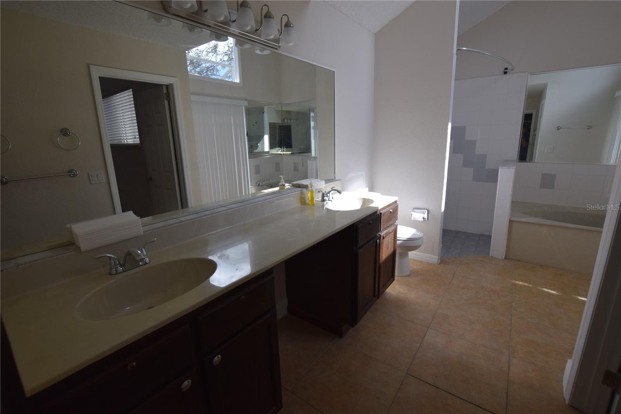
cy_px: 207
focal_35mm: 15
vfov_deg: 77.3
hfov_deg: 100.4
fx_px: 259
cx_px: 310
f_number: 8
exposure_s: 1/250
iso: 400
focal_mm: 10
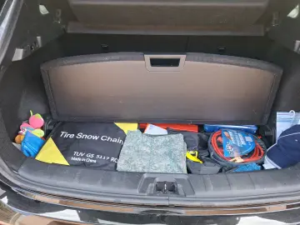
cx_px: 150
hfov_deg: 73.9
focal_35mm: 23
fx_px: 199
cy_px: 112
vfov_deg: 58.9
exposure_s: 1/100
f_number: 1.8
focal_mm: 5.54
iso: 64
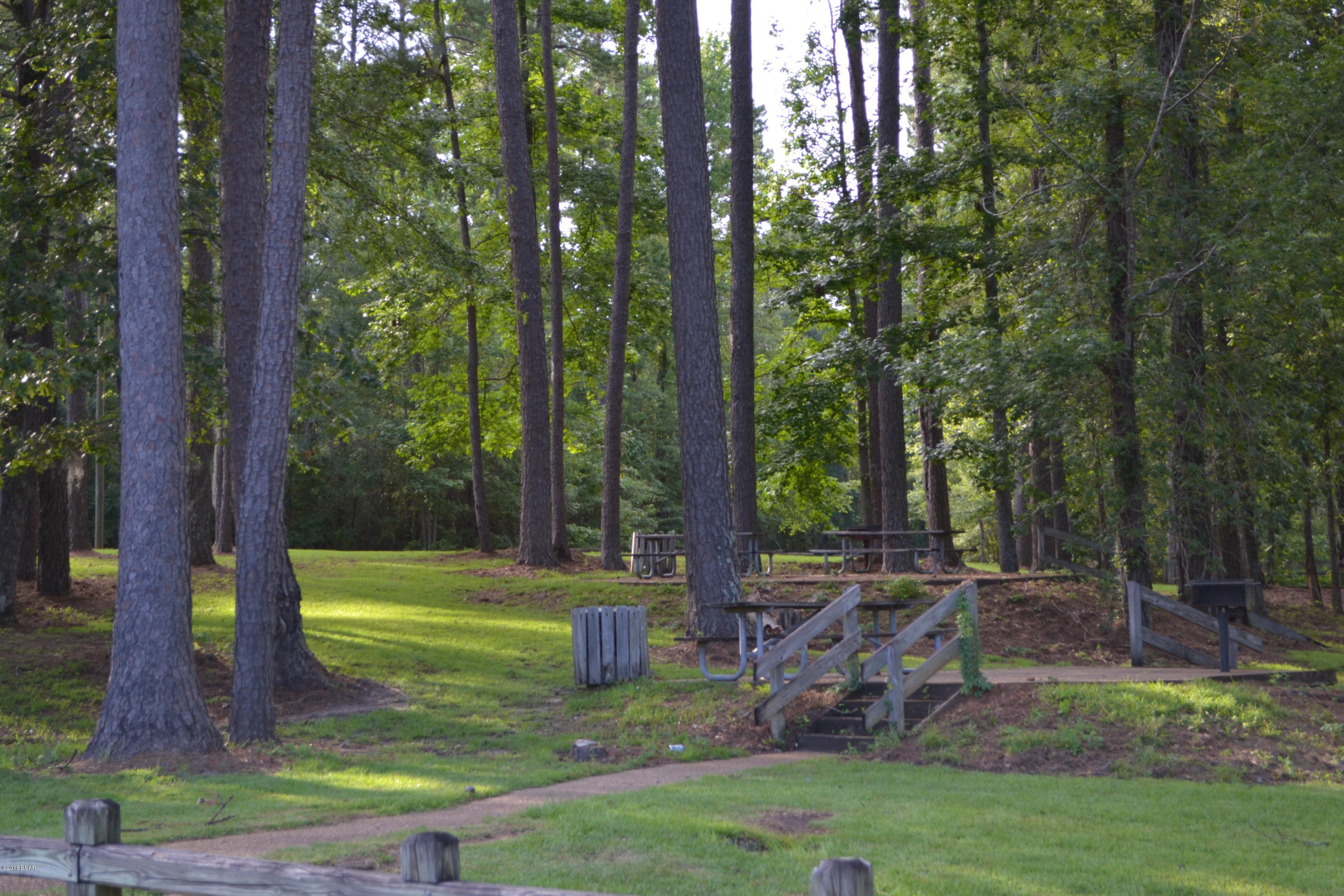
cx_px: 672
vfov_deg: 21.6
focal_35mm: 63
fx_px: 2352
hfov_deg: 31.9
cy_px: 448
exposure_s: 1/30
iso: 100
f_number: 5.3
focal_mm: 42
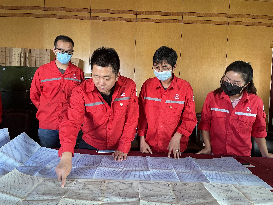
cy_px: 102
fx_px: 205
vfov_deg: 53.1
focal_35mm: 26
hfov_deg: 67.3
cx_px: 136
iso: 125
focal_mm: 4.2
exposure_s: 1/60
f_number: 1.6
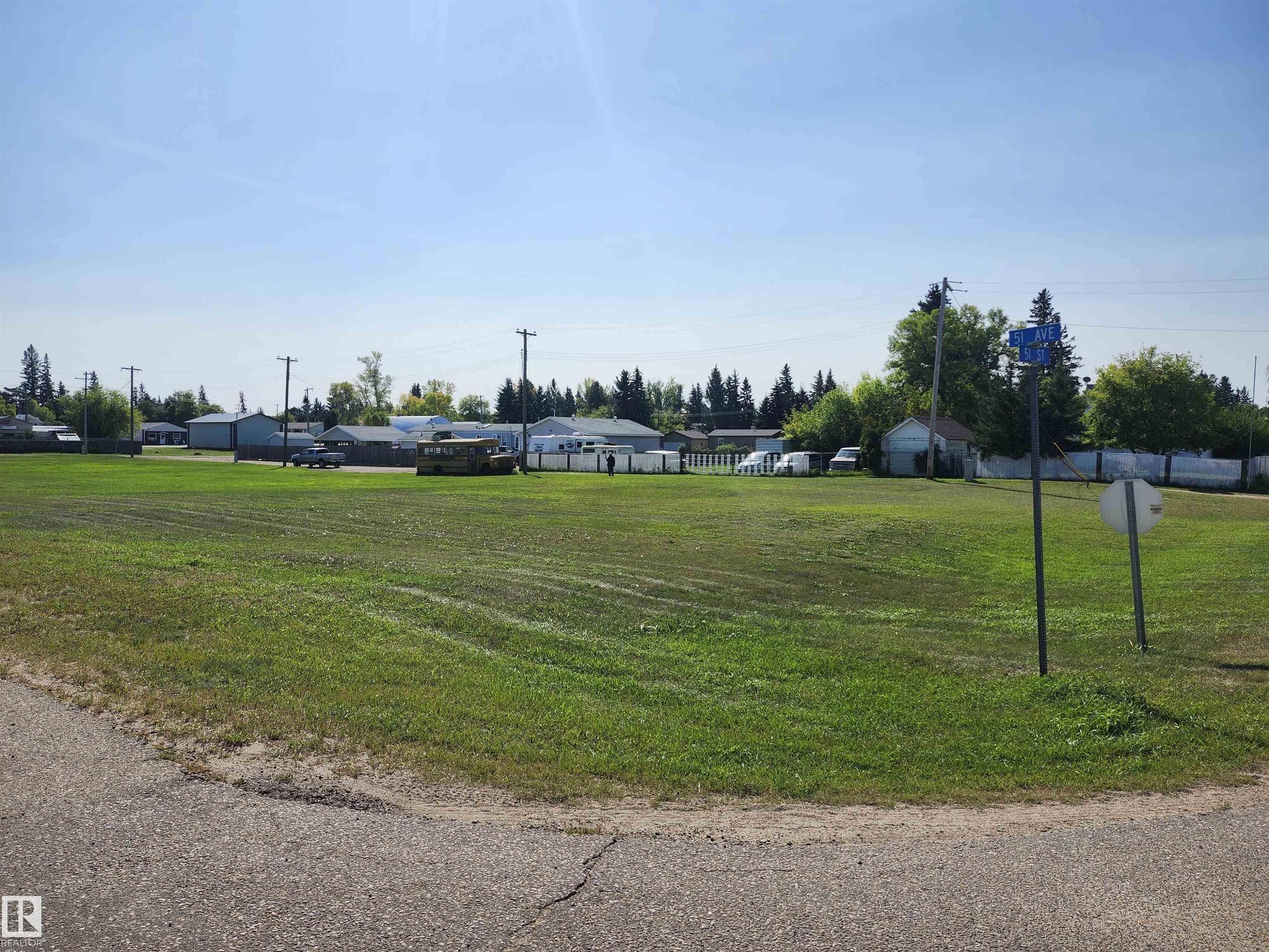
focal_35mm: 23
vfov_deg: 58.9
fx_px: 843
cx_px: 634
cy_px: 476
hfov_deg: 73.9
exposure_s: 1/4021
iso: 25
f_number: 1.8
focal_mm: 5.54
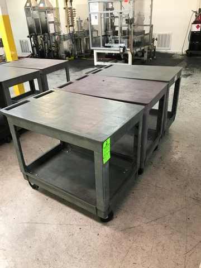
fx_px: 217
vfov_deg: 63.4
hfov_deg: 49.7
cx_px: 100
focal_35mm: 28
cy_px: 134
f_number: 1.8
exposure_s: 1/20
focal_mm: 3.99
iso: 40
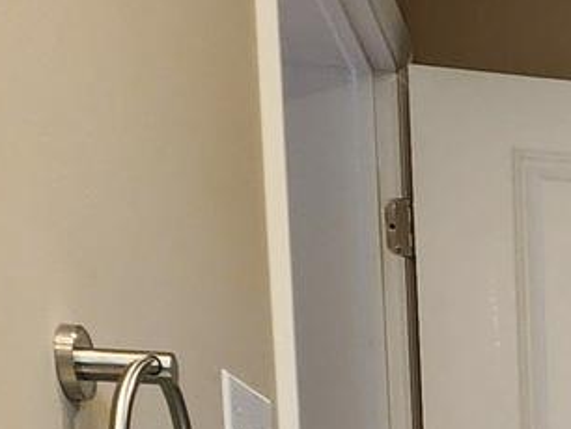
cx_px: 1052
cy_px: 918
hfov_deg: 17.7
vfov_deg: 13.8
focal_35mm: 87
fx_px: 1436
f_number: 2.2
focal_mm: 2.2
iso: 100
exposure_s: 1/60
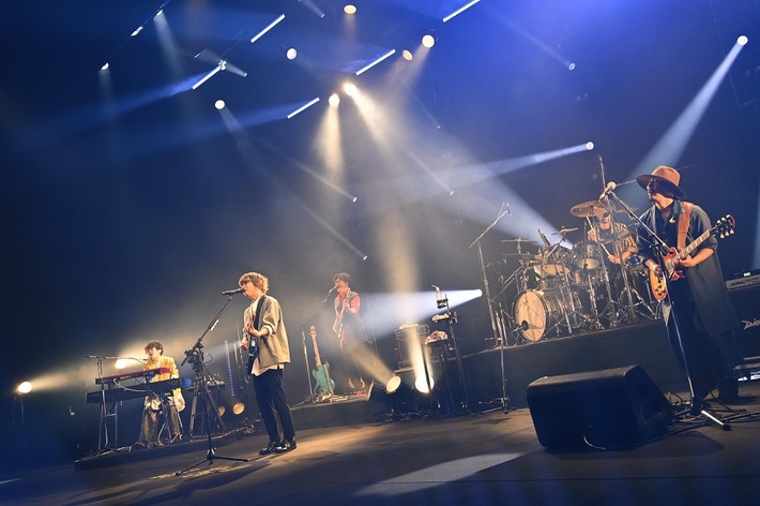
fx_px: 664
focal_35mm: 32
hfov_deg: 59.5
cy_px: 253
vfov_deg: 41.6
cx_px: 380
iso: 1000
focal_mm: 31.5
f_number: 4
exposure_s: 1/320
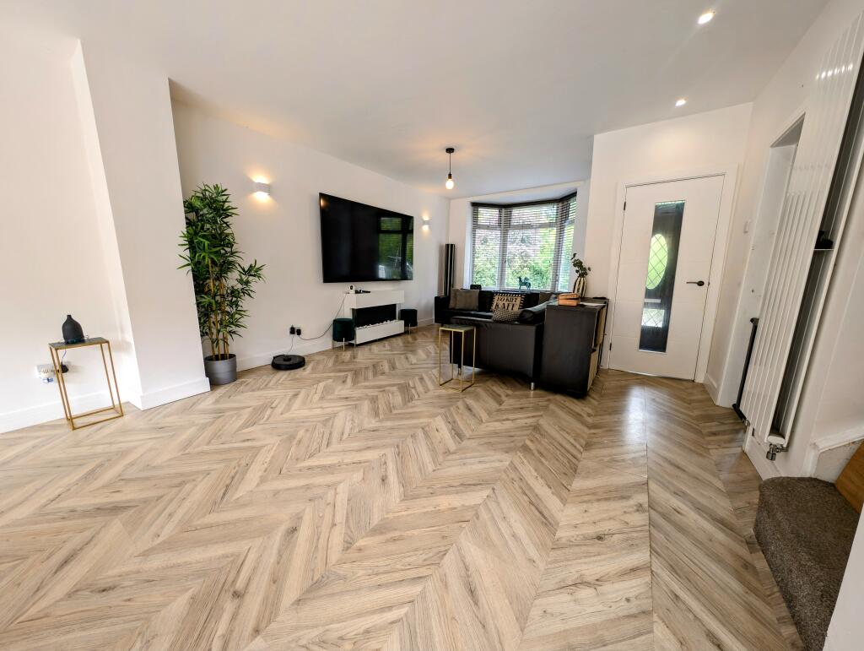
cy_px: 326
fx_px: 300
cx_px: 432
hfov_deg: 110.5
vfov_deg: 94.6
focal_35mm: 12
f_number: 1.95
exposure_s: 1/57.3
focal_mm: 2.23
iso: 44
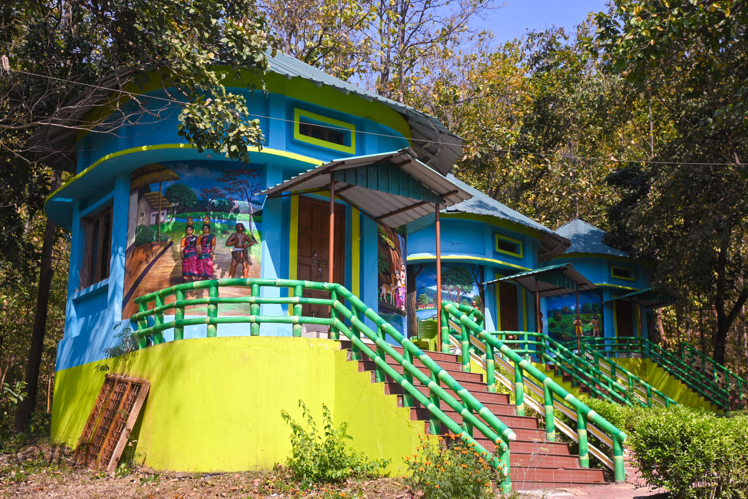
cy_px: 250
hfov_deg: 45.0
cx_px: 374
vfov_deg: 30.9
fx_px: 904
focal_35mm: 44
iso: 100
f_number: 6.3
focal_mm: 29
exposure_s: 1/400
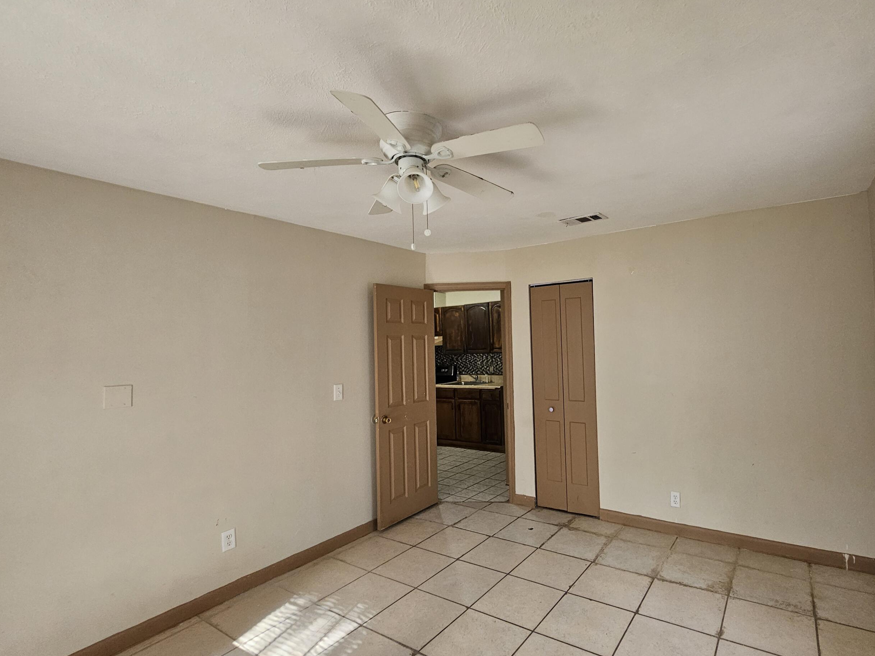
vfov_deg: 78.1
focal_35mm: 16
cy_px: 320
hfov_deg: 93.7
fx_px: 404
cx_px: 510
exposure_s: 1/77.4
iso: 125
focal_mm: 2.2
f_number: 2.2
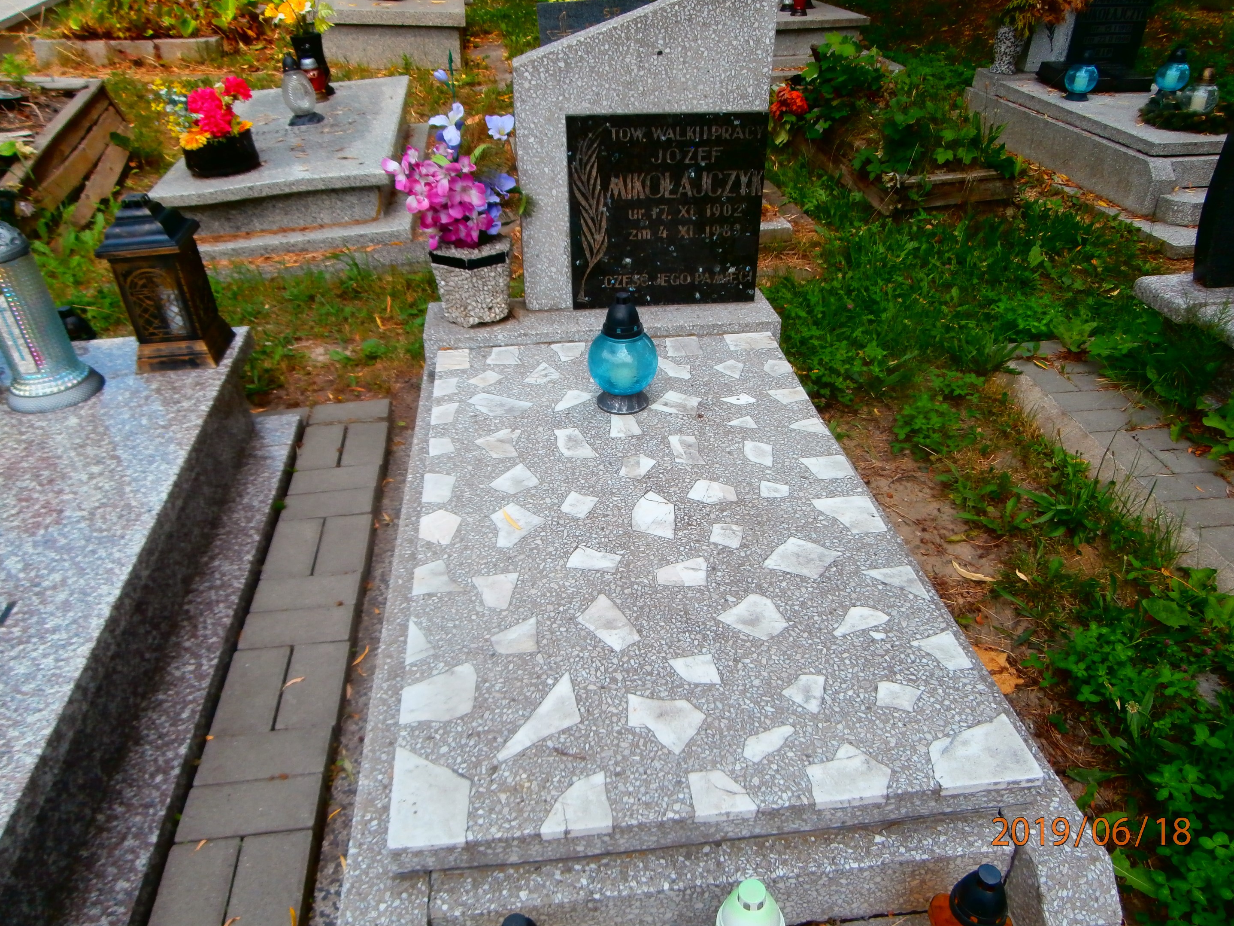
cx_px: 622
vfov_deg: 54.9
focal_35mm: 25
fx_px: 891
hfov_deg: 69.4
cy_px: 450
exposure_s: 1/500
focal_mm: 4.2
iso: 100
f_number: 3
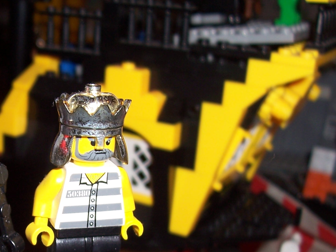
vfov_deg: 22.8
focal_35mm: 63
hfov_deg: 29.9
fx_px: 612
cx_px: 59
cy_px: 215
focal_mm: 5.6
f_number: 2.7
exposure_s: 1/60
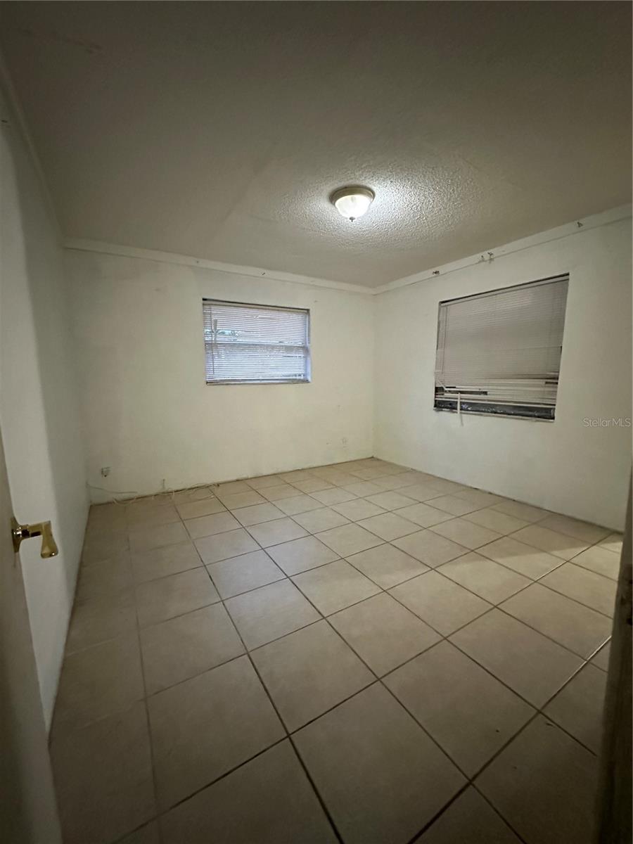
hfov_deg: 85.7
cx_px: 316
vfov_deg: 102.1
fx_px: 341
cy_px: 422
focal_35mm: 14
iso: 1250
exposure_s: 1/40
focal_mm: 2.22
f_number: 2.2
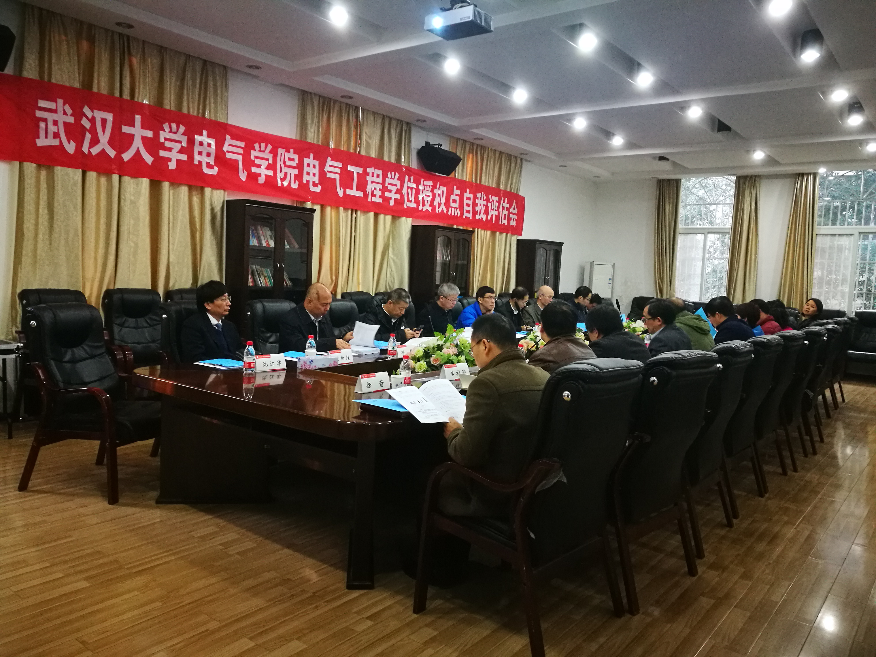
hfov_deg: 65.3
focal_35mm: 27
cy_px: 328
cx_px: 438
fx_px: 683
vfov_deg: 51.4
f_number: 2.2
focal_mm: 4.5
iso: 500
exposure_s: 1/25
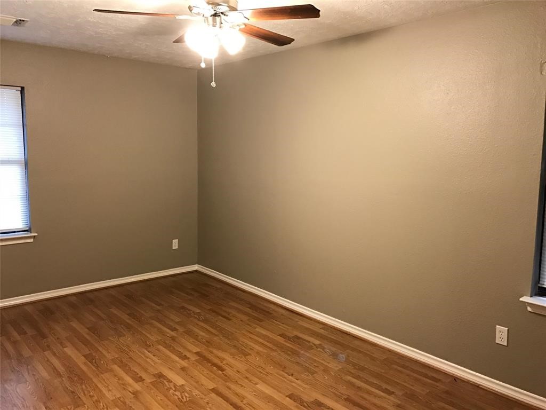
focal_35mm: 28
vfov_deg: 49.7
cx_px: 273
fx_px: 442
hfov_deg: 63.4
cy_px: 205
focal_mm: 3.99
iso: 64
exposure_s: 1/15
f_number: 1.8
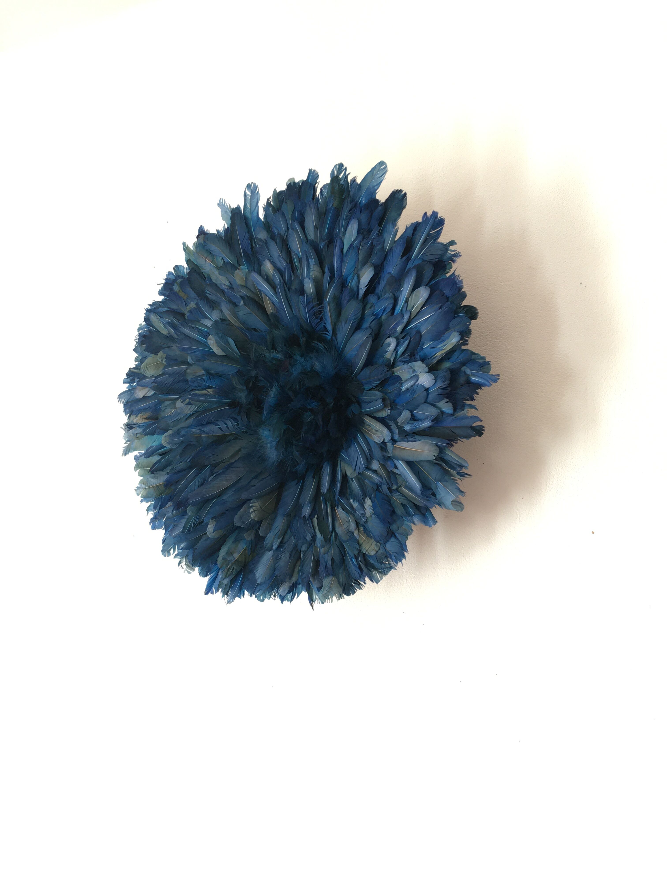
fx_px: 745
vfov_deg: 61.7
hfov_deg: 48.2
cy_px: 444
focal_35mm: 29
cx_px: 334
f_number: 2.2
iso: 64
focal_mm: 4.15
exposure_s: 1/33
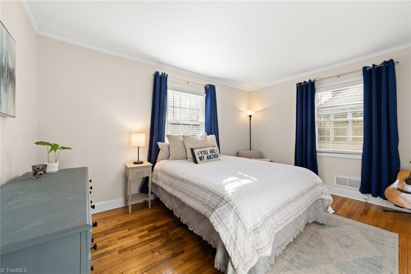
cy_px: 137
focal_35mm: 14
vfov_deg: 81.2
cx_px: 206
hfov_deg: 104.3
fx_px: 160
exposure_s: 1/10
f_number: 7.1
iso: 320
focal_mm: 14
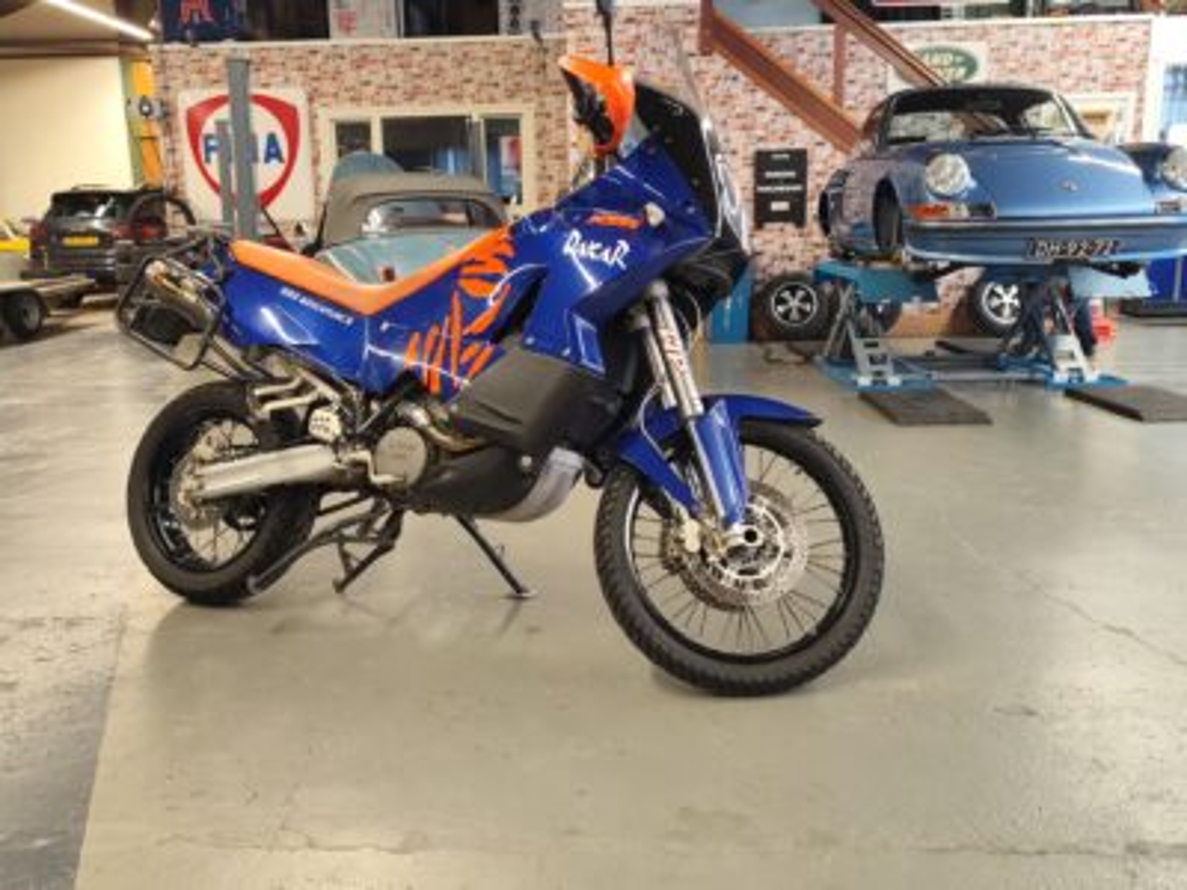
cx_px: 594
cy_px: 445
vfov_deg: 46.8
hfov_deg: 60.0
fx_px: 1029
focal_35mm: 30
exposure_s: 1/50
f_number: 1.65
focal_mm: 6.14
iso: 640
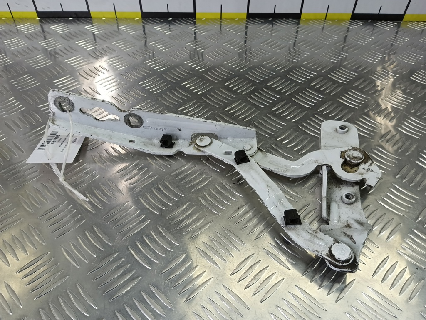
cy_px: 160
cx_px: 213
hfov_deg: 73.9
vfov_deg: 58.9
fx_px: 283
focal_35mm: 23
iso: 152
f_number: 1.6
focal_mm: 4.11
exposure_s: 1/100
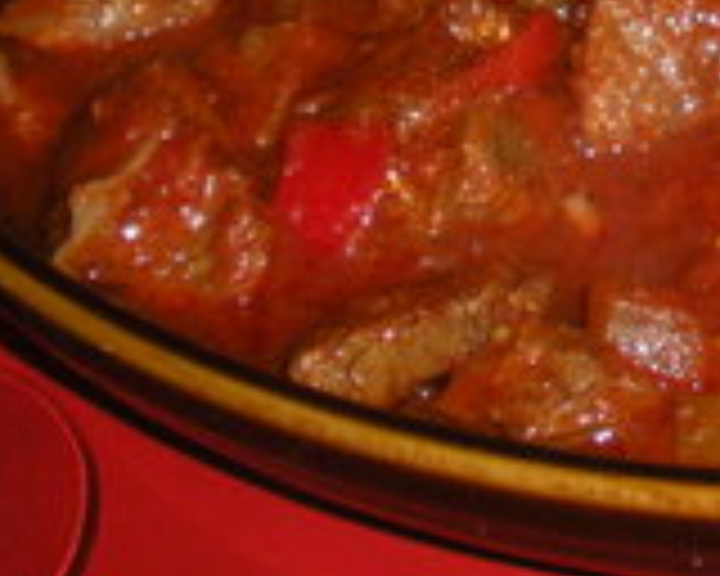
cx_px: 1134
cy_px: -436
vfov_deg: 10.6
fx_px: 2919
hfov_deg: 13.2
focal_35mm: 137
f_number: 3.5
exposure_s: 1/60
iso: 200
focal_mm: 6.3
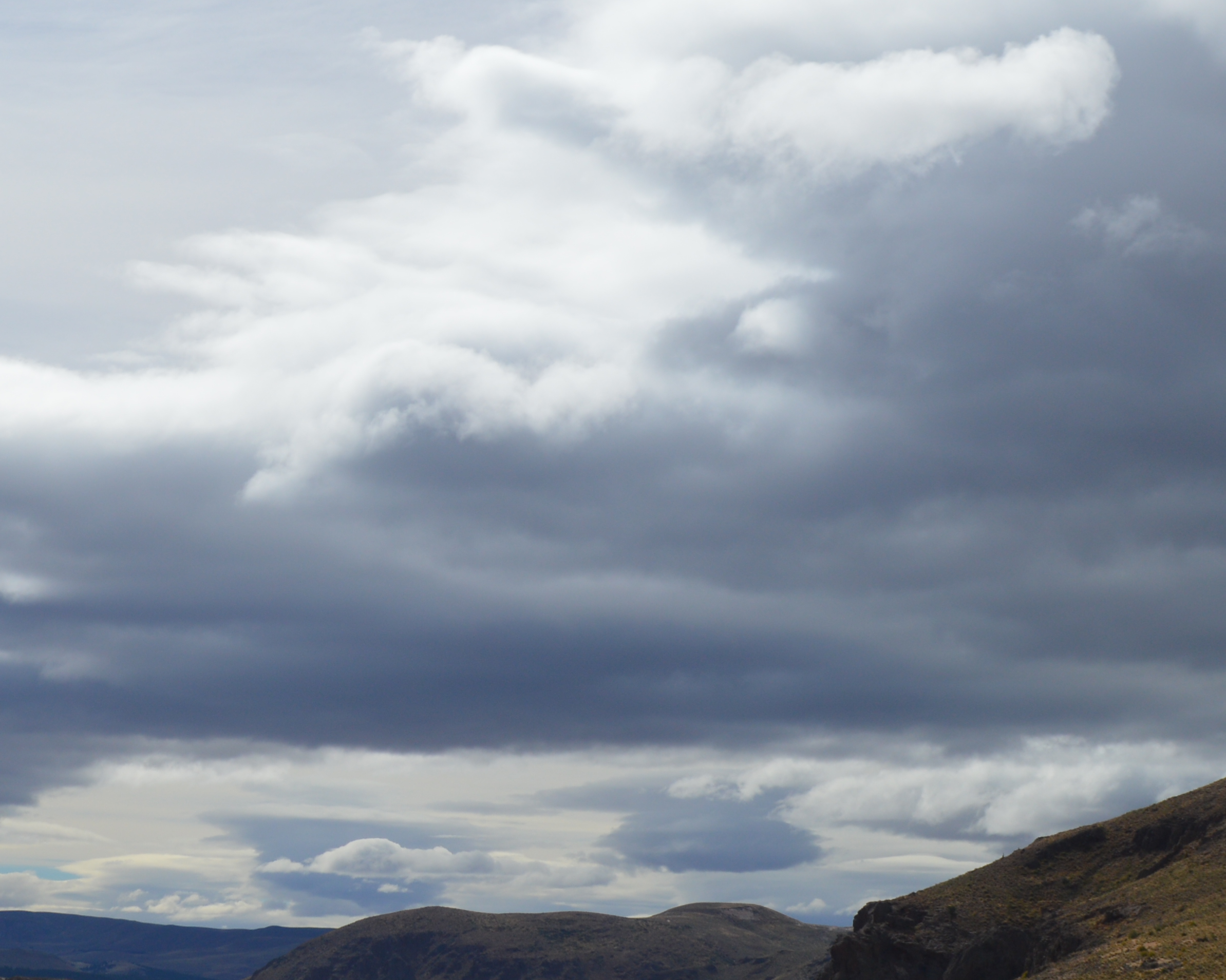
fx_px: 2830
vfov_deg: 19.7
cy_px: 477
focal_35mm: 78
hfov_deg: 24.1
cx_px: 286
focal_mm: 22
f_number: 10
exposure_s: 1/400
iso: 100
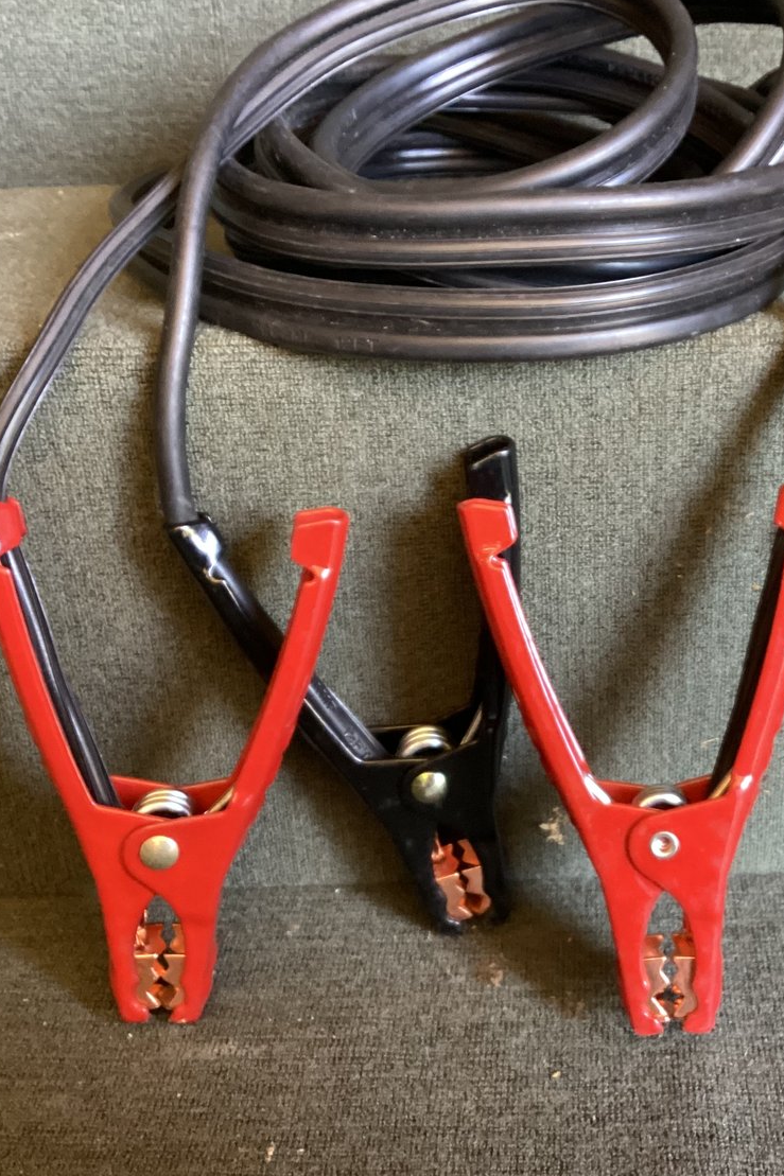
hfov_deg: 30.1
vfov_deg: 44.5
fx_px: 1438
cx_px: 567
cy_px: 599
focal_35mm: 44
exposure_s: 1/33
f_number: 2.4
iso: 320
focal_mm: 3.3
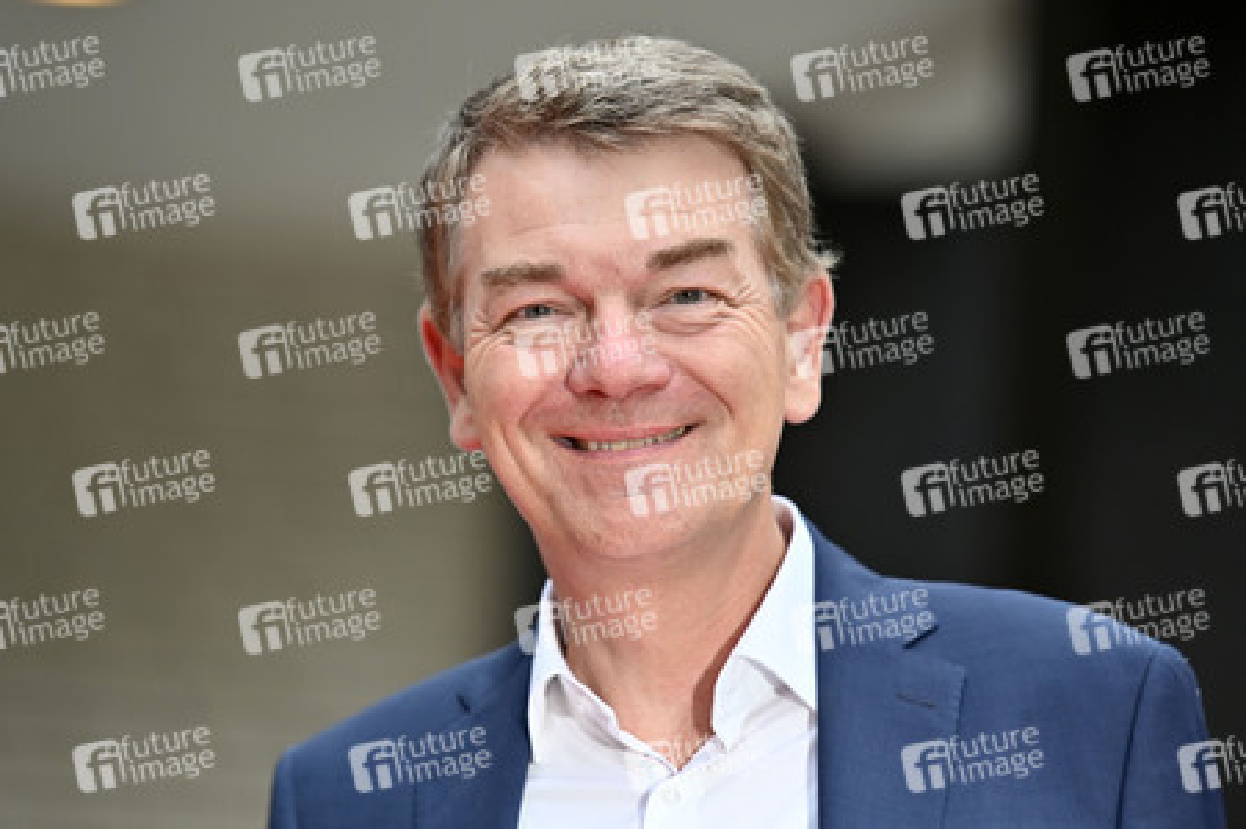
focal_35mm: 200
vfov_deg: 6.9
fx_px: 6917
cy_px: 414
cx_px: 623
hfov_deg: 10.3
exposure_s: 1/500
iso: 800
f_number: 2.8
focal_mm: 200
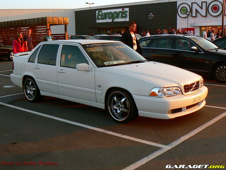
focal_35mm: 43
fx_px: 281
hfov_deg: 43.9
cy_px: 85
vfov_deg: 33.6
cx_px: 113
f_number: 4
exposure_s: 1/320
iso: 80
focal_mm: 6
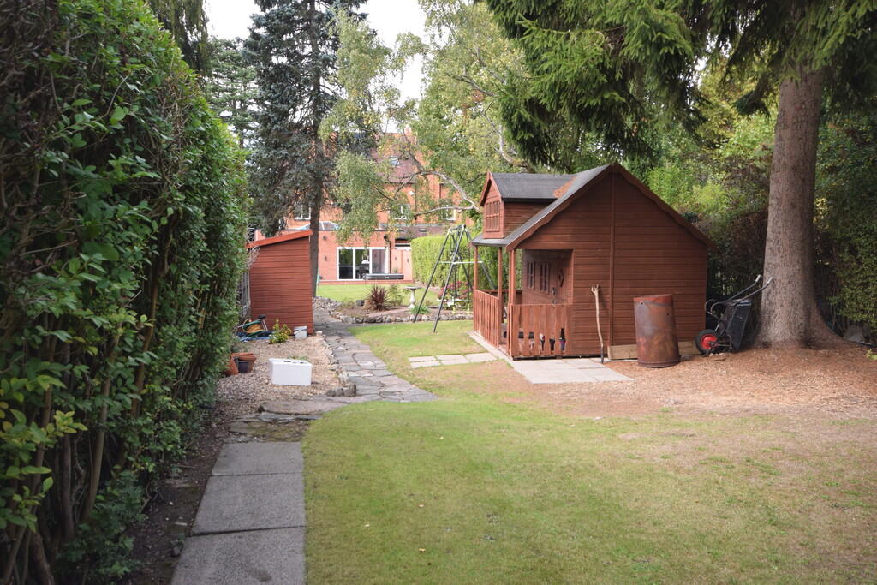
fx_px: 731
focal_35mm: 30
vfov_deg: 43.6
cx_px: 438
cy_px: 292
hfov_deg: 61.9
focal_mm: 20
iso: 450
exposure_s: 1/125
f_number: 5.6
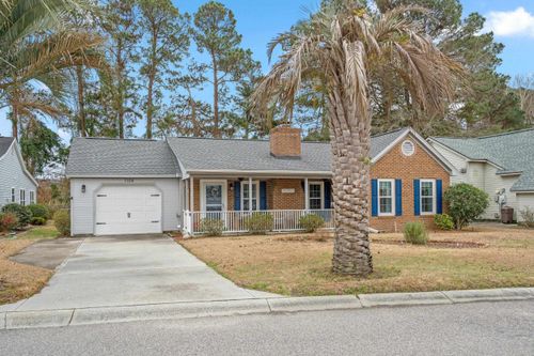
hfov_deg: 63.7
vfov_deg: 44.9
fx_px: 430
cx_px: 267
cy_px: 178
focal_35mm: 29
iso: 500
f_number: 8
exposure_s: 1/250
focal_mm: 29
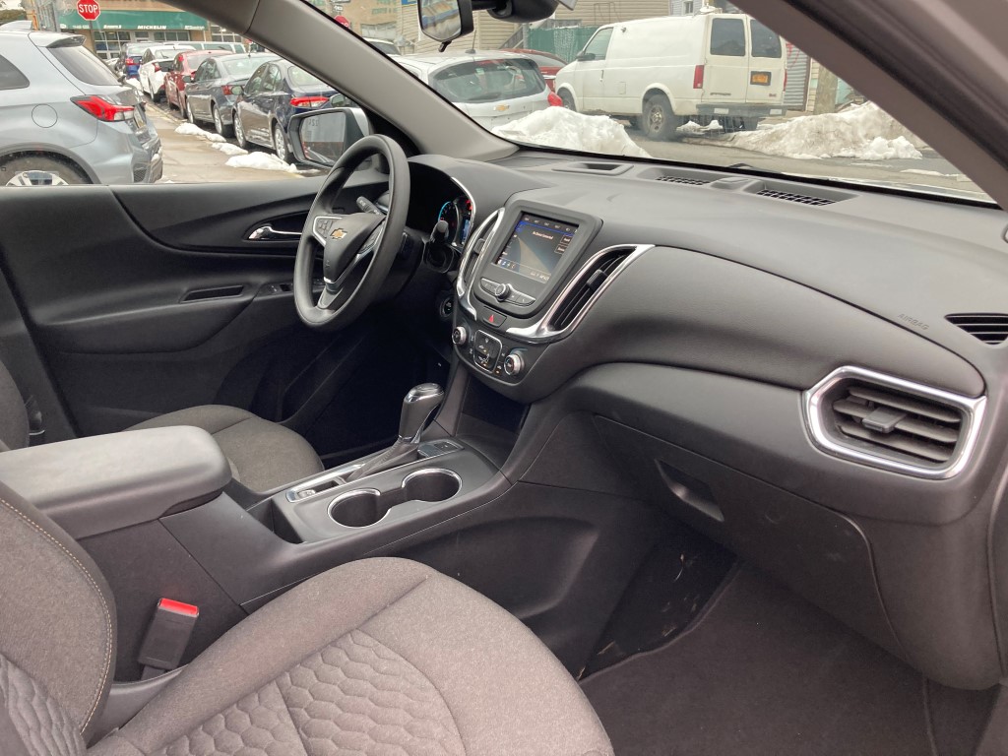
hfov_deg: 63.4
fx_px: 815
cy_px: 378
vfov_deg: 49.7
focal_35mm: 28
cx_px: 504
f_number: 1.8
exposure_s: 1/60
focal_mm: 3.99
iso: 100
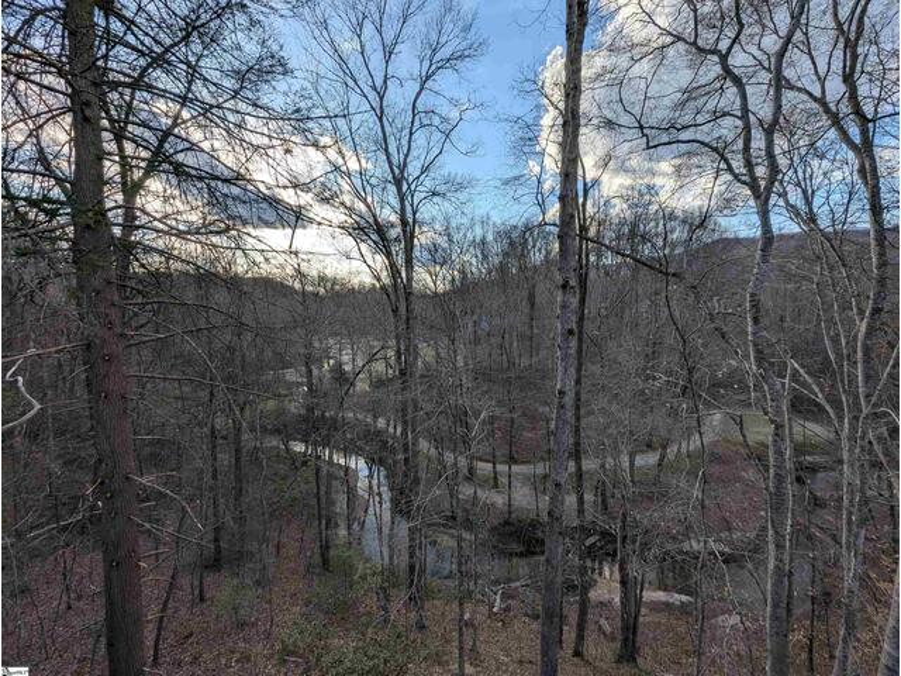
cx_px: 450
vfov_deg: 89.9
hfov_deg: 106.2
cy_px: 338
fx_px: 338
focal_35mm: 13
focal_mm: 1.95
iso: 40
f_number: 2.2
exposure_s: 1/951
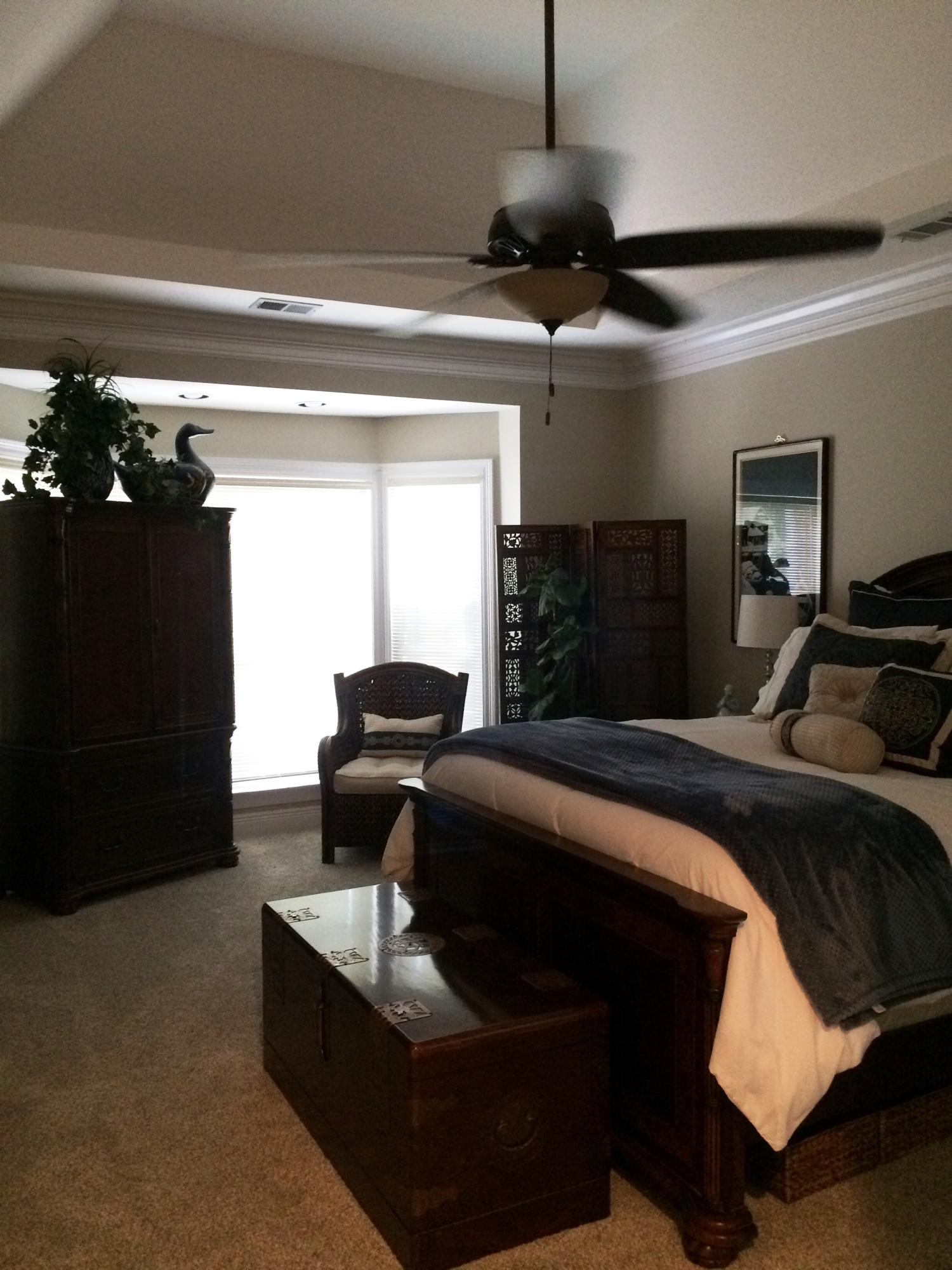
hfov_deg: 48.2
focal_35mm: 29
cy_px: 635
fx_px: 1063
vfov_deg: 61.7
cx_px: 476
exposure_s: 1/24
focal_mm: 4.15
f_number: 2.2
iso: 320
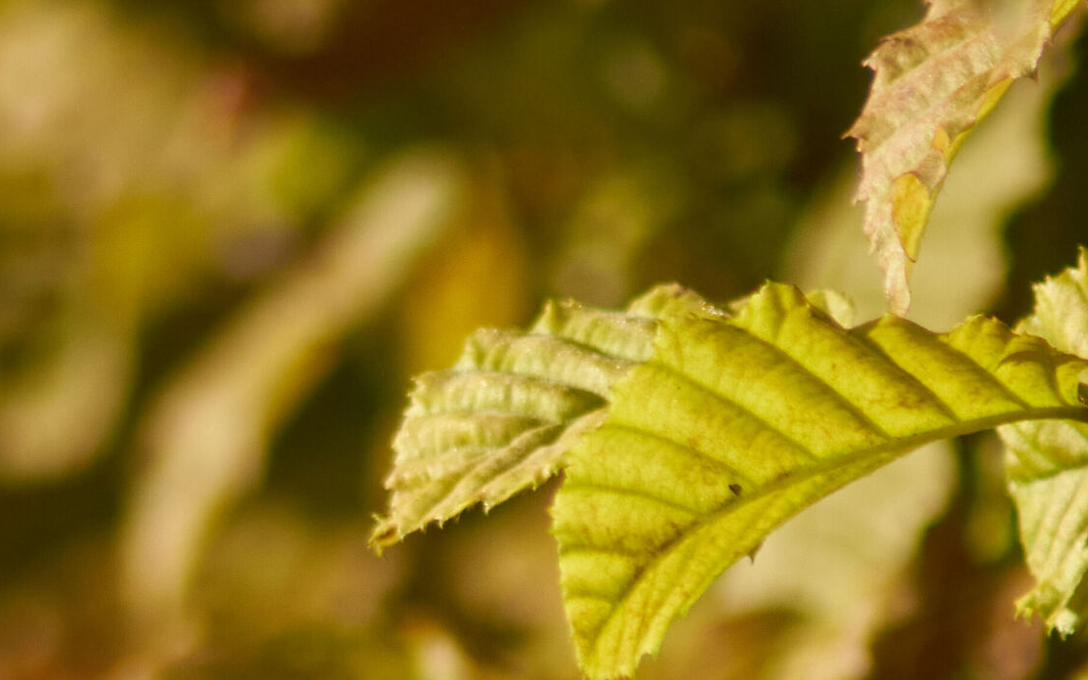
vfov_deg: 0.7
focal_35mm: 1976
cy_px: 498
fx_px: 58586
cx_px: 433
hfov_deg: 1.1
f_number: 11
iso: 800
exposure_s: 1/800
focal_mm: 600
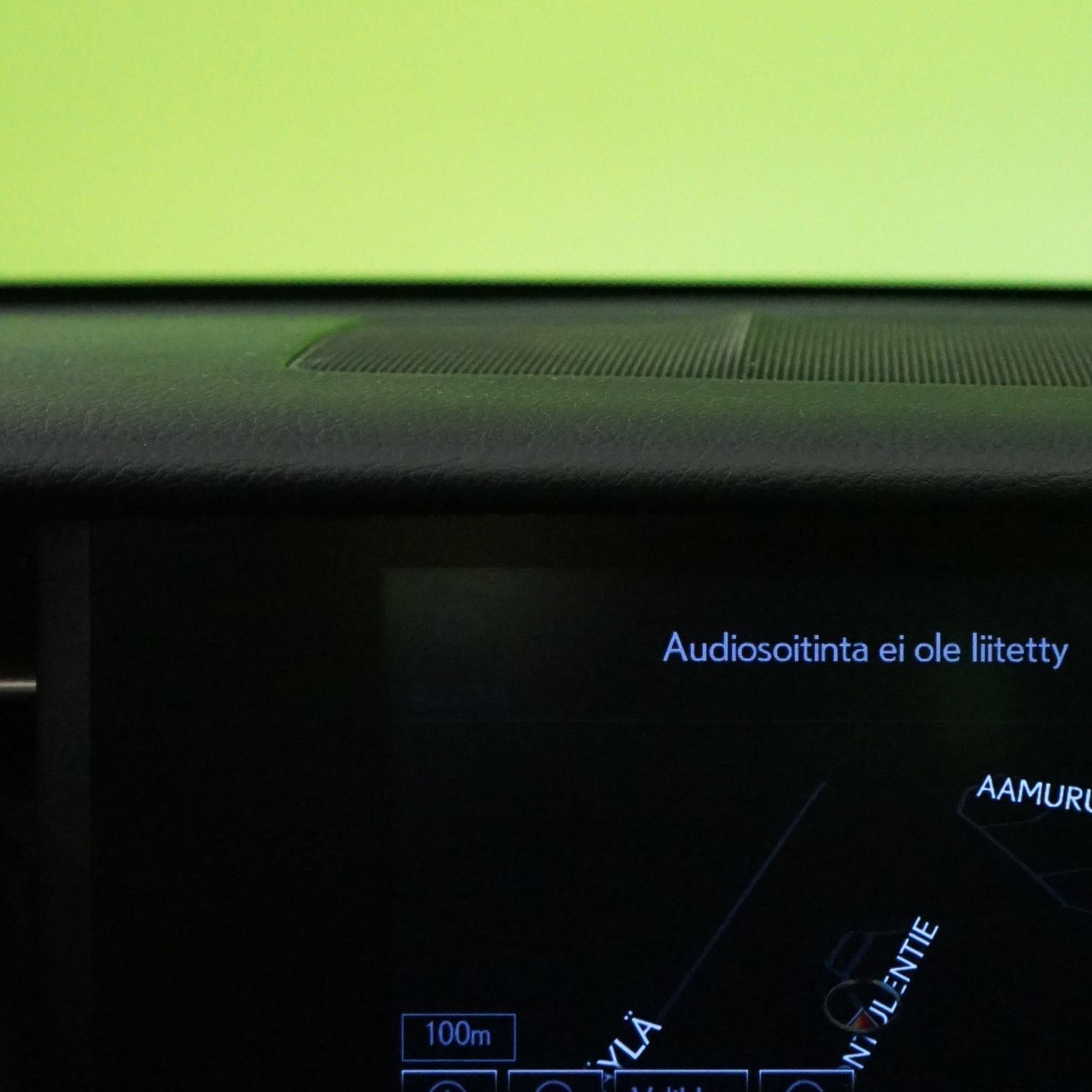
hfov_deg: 20.4
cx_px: 913
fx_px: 2998
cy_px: 547
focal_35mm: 84
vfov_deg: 20.6
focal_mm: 39
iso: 5000
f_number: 4
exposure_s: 1/60
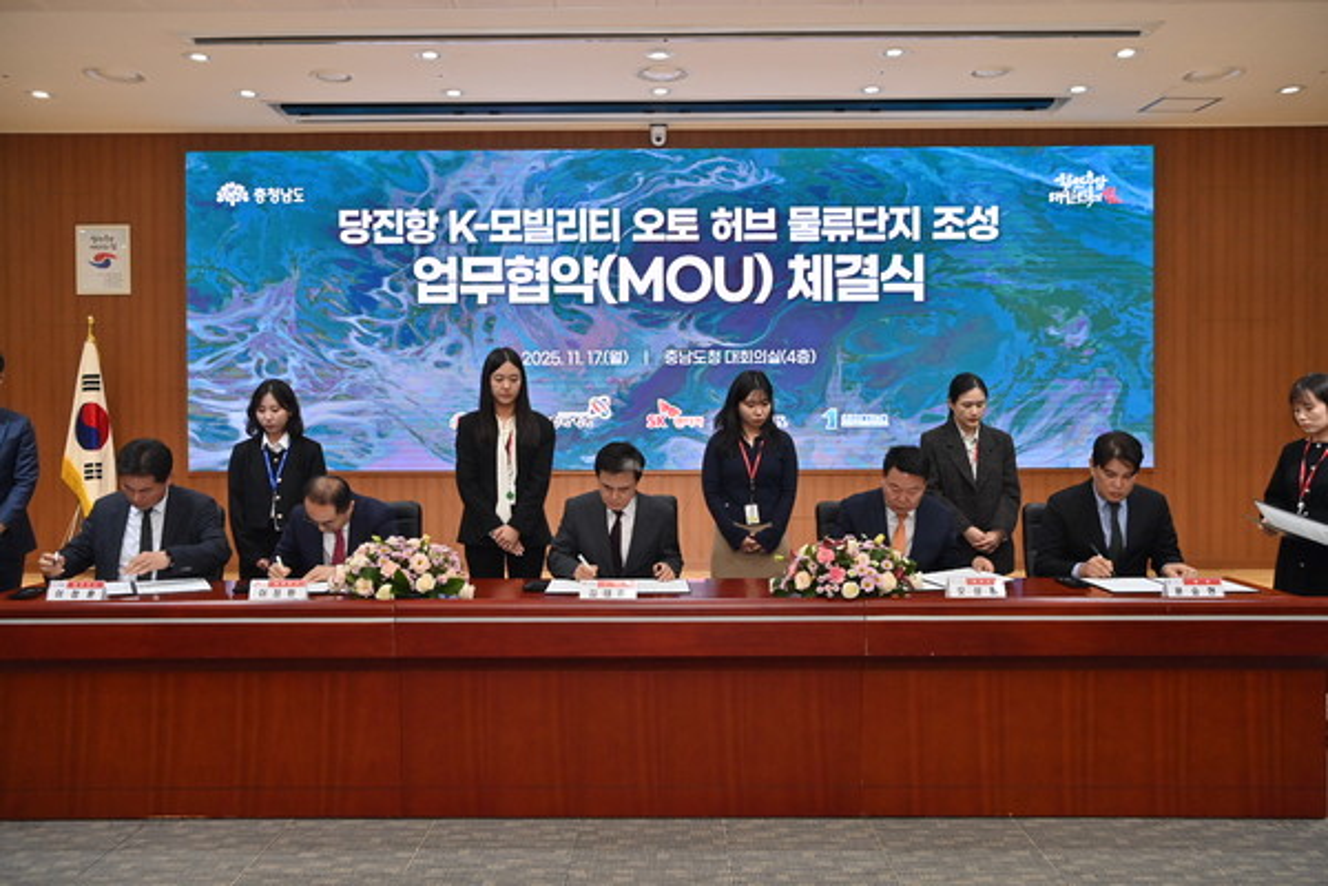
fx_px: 1254
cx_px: 664
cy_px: 443
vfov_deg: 38.9
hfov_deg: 55.8
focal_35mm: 34
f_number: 5
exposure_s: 1/250
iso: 800
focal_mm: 34
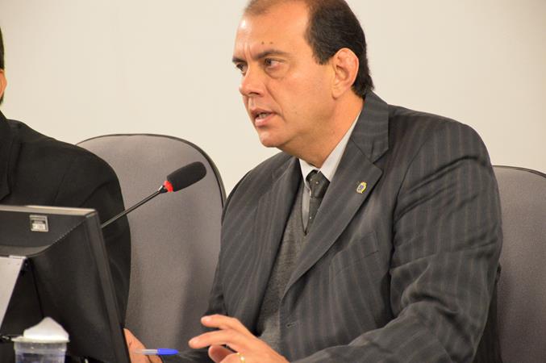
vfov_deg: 8.7
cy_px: 182
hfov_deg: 13.1
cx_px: 273
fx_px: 2386
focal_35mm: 158
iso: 3200
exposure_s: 1/100
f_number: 5.6
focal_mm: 105
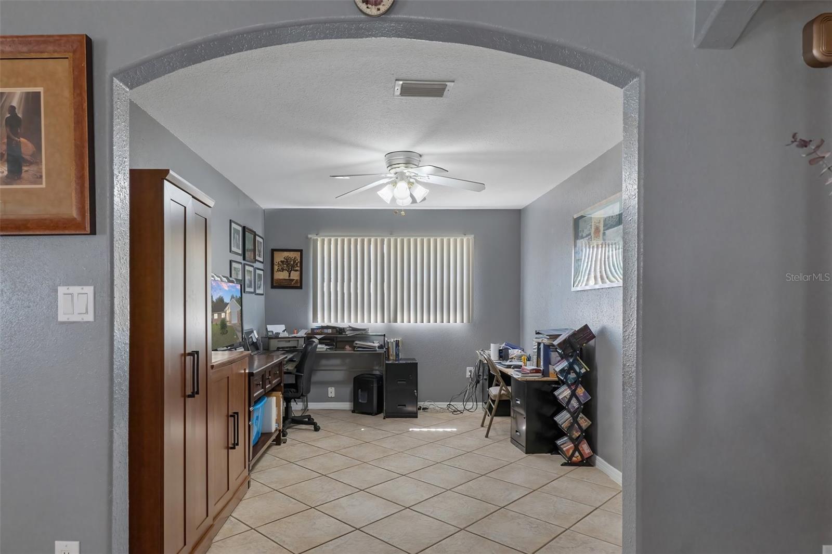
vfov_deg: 63.2
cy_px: 277
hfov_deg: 85.4
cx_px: 416
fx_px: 451
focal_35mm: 20
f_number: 8
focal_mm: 13
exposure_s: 1/10
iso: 1000
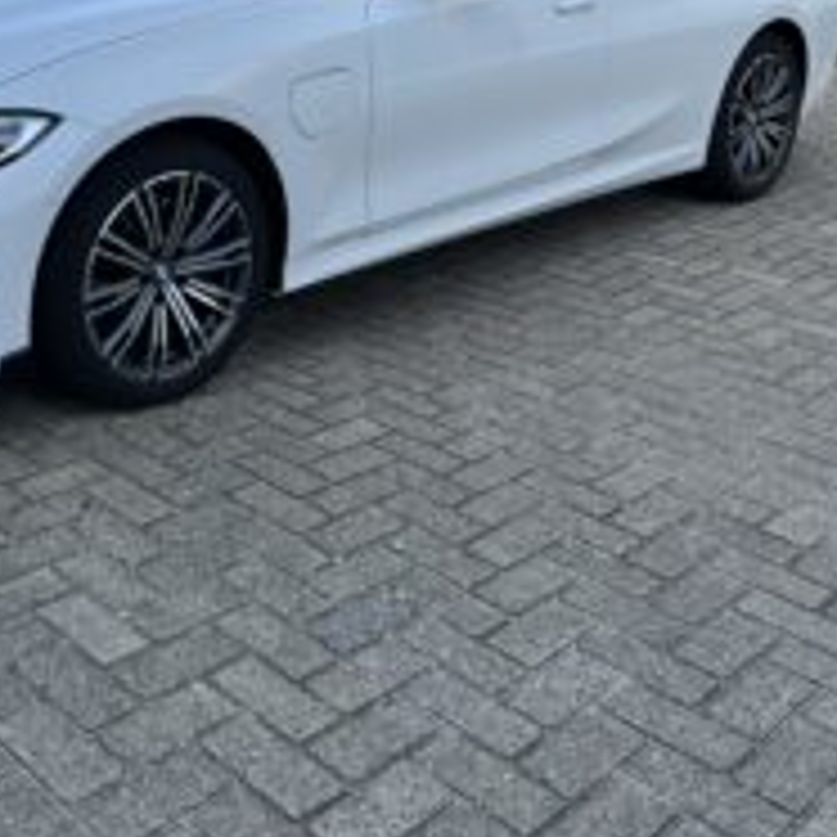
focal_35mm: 46
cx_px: 234
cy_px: 146
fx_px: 1258
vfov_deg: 35.4
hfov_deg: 36.1
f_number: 1.5
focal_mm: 5.7
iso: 50
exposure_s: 1/1266
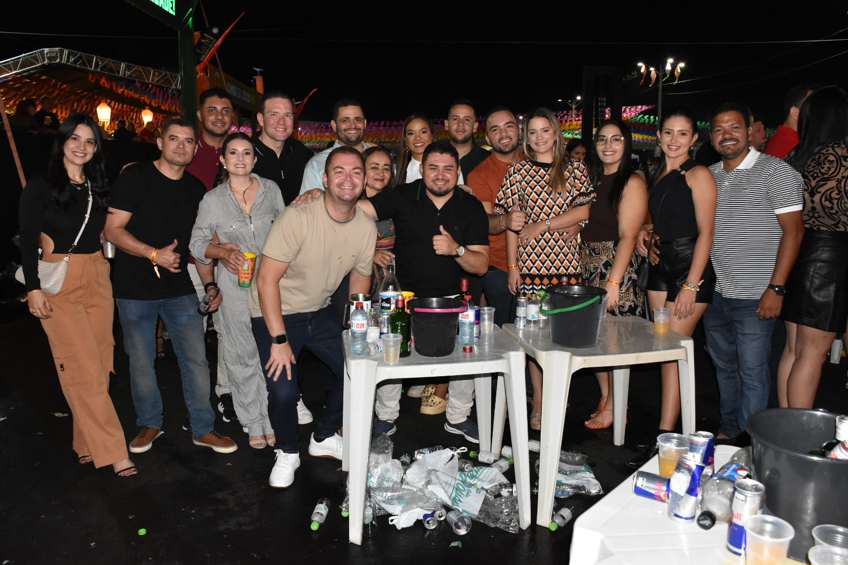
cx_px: 424
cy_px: 282
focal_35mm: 27
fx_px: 636
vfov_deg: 47.9
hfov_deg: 67.4
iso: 2500
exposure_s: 1/100
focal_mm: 18
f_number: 5.6
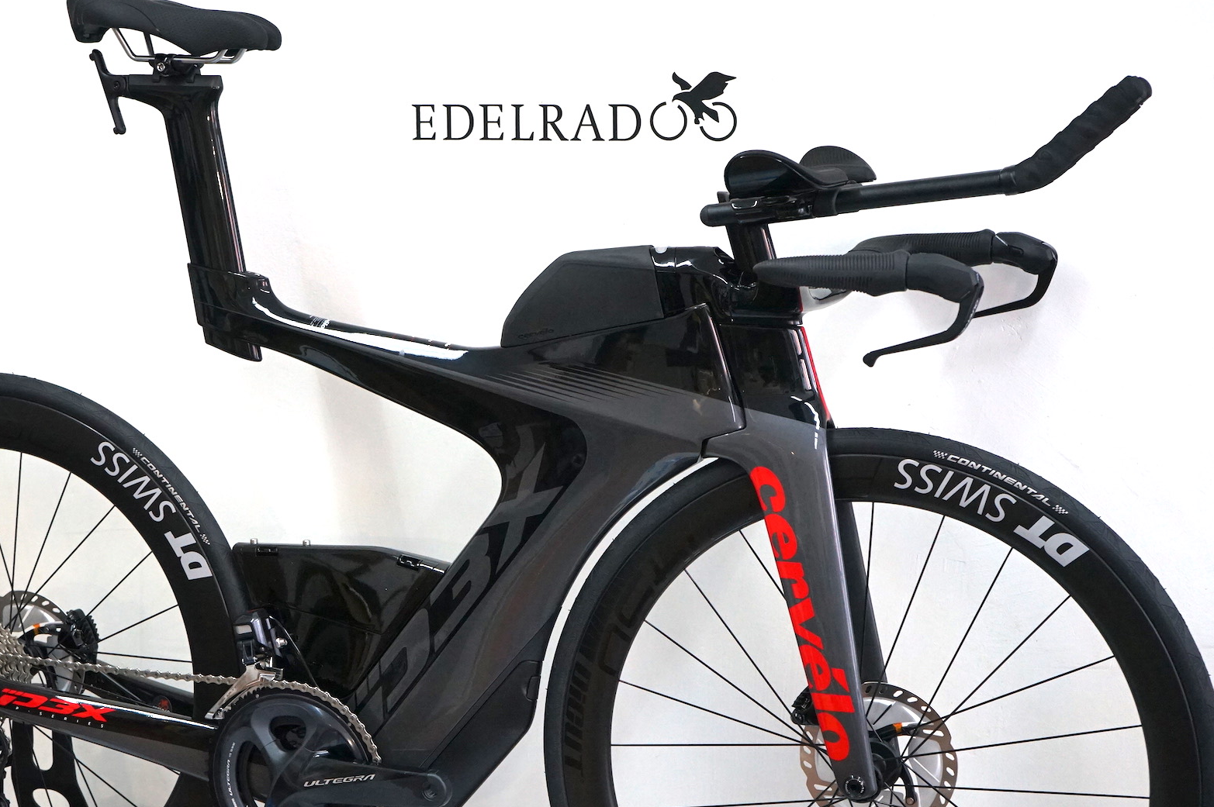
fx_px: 2325
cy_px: 461
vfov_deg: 19.7
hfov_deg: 29.2
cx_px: 493
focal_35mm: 69
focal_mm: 54
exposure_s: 1/160
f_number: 5
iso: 2000
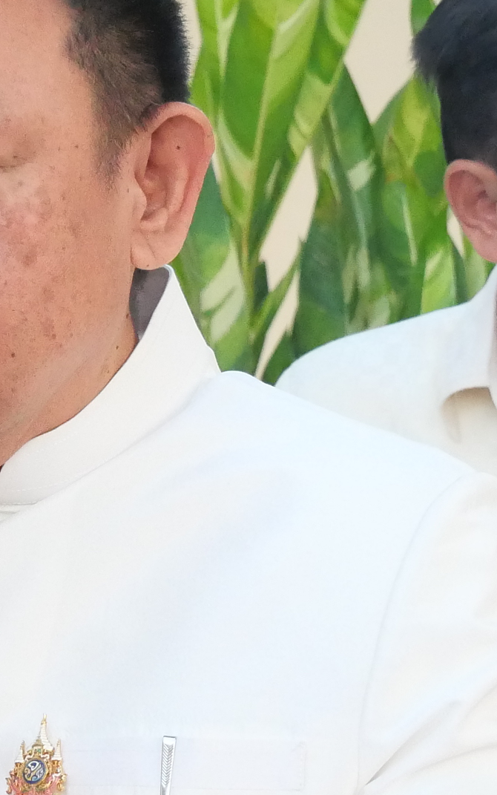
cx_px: -68
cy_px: 605
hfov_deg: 8.2
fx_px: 3444
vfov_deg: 13.1
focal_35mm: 159
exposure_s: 1/125
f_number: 4.2
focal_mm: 22
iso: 3200
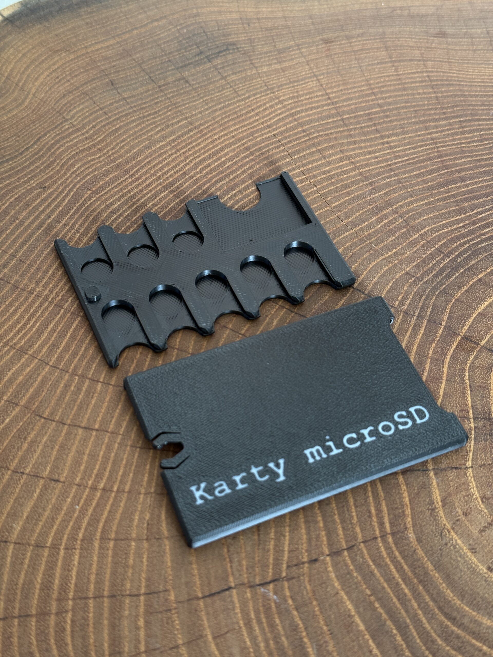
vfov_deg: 39.7
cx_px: 246
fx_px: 911
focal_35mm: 48
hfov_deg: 30.3
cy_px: 328
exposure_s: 1/87
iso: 100
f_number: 1.78
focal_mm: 6.76
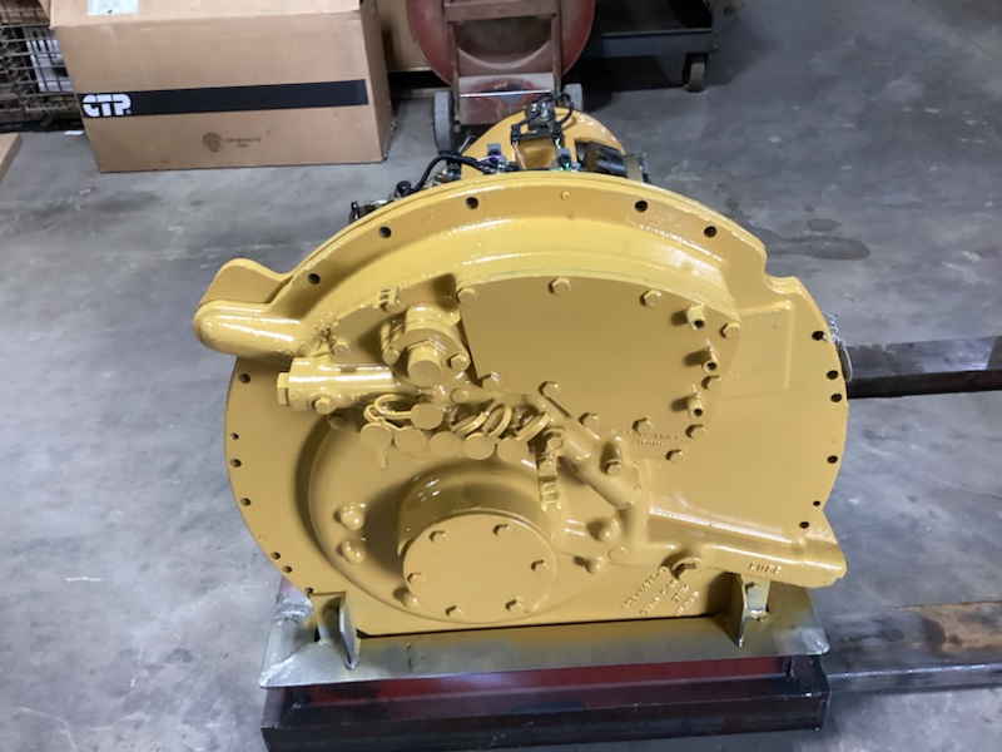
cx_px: 501
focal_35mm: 31
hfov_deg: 58.4
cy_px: 376
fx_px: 897
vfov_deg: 45.4
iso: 250
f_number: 2.4
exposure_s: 1/60
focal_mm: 3.3
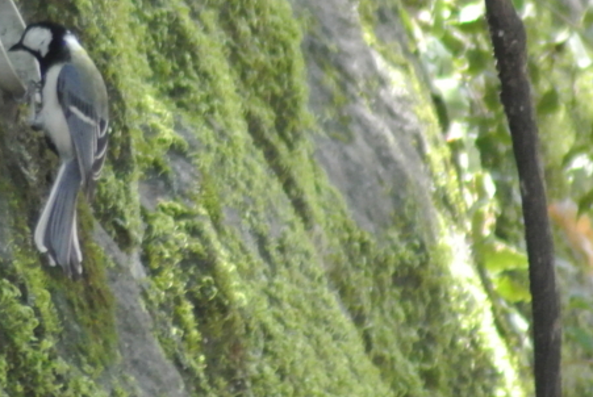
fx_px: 30315
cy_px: 76
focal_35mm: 1838
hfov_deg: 1.1
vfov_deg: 0.8
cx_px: 117
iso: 1400
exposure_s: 1/250
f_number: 5.6
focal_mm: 300
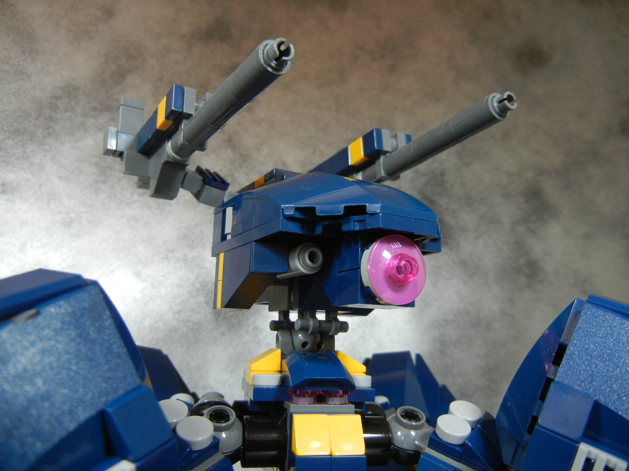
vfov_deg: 46.8
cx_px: 314
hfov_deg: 60.0
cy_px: 236
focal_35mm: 30
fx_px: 545
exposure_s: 1/59.2
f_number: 3.5
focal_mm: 5.4
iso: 400
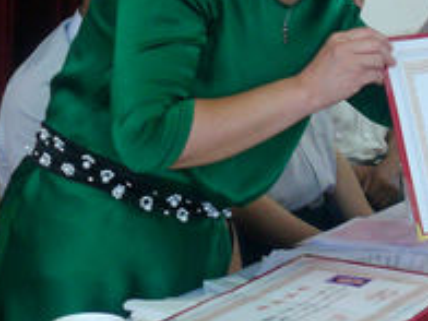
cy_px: -94
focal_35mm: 107
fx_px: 1323
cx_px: 485
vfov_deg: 13.4
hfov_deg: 17.7
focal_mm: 7.4
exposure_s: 1/30
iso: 125
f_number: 2.8
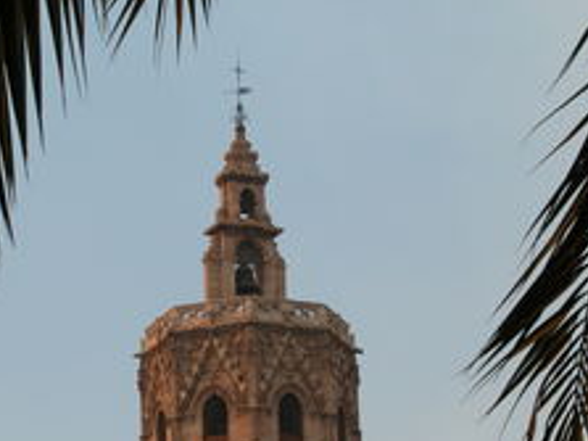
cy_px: 367
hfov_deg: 14.8
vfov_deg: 11.1
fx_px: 2258
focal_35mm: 133
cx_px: 219
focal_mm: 18.8
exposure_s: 1/273
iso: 100
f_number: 6.7
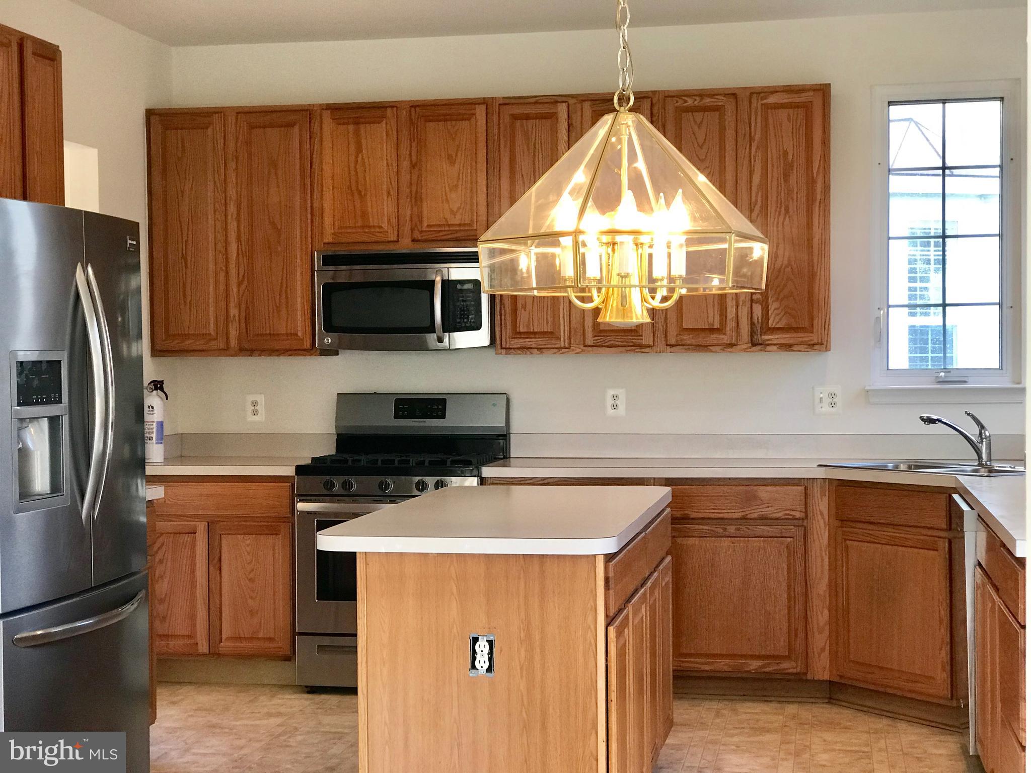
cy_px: 386
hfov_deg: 33.8
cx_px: 516
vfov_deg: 25.7
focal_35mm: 57
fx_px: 1698
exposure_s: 1/60
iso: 64
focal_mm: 6.6
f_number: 2.8
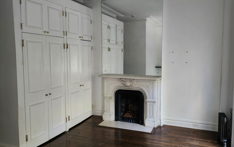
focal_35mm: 28
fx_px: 179
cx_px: 130
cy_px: 70
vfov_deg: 44.5
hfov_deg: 66.3
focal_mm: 5.54
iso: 640
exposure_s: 1/60
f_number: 1.8
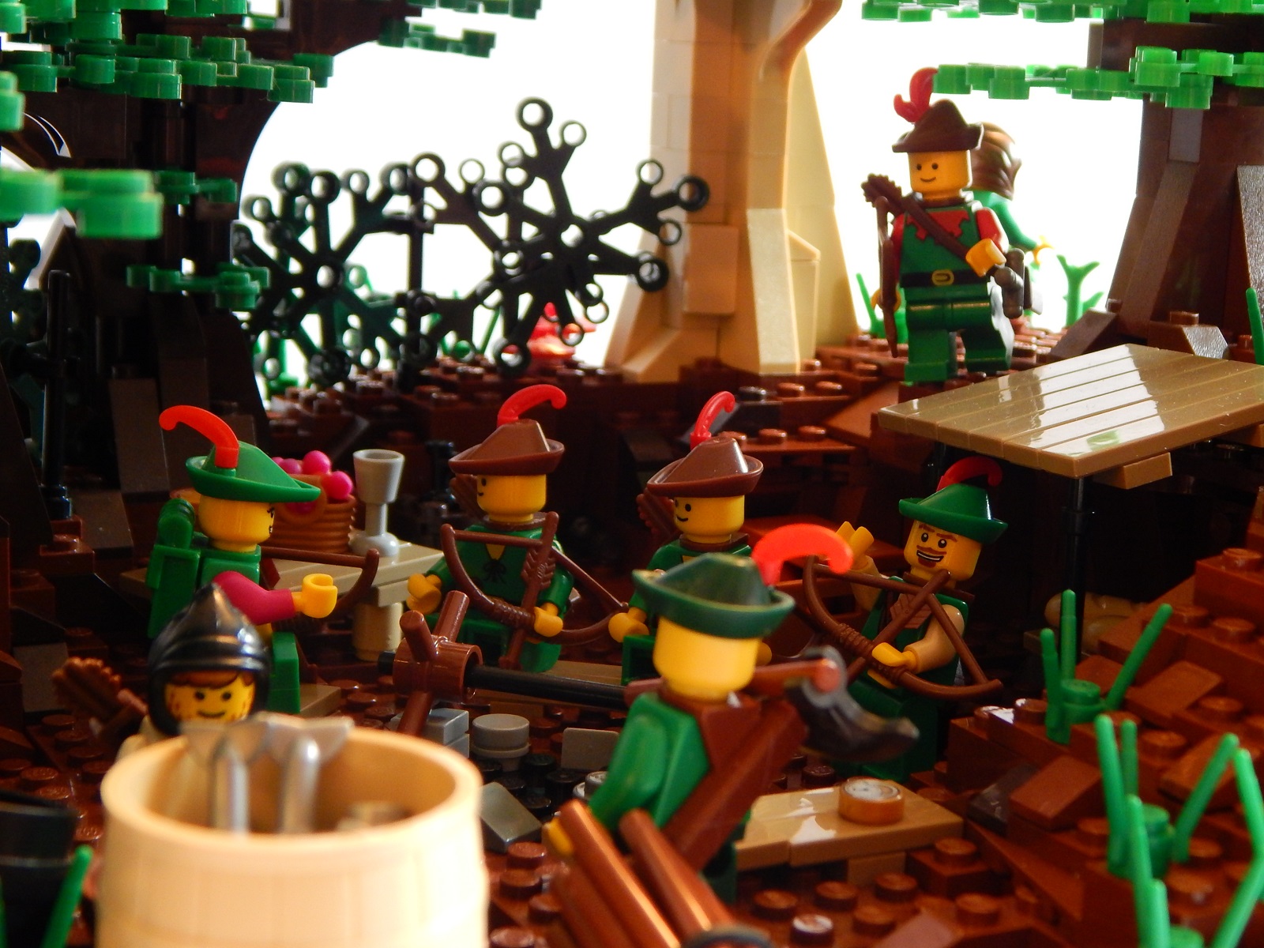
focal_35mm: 61
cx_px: 632
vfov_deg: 24.0
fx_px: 2227
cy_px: 474
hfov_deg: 31.7
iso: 400
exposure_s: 1/2.5
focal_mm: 10.9
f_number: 4
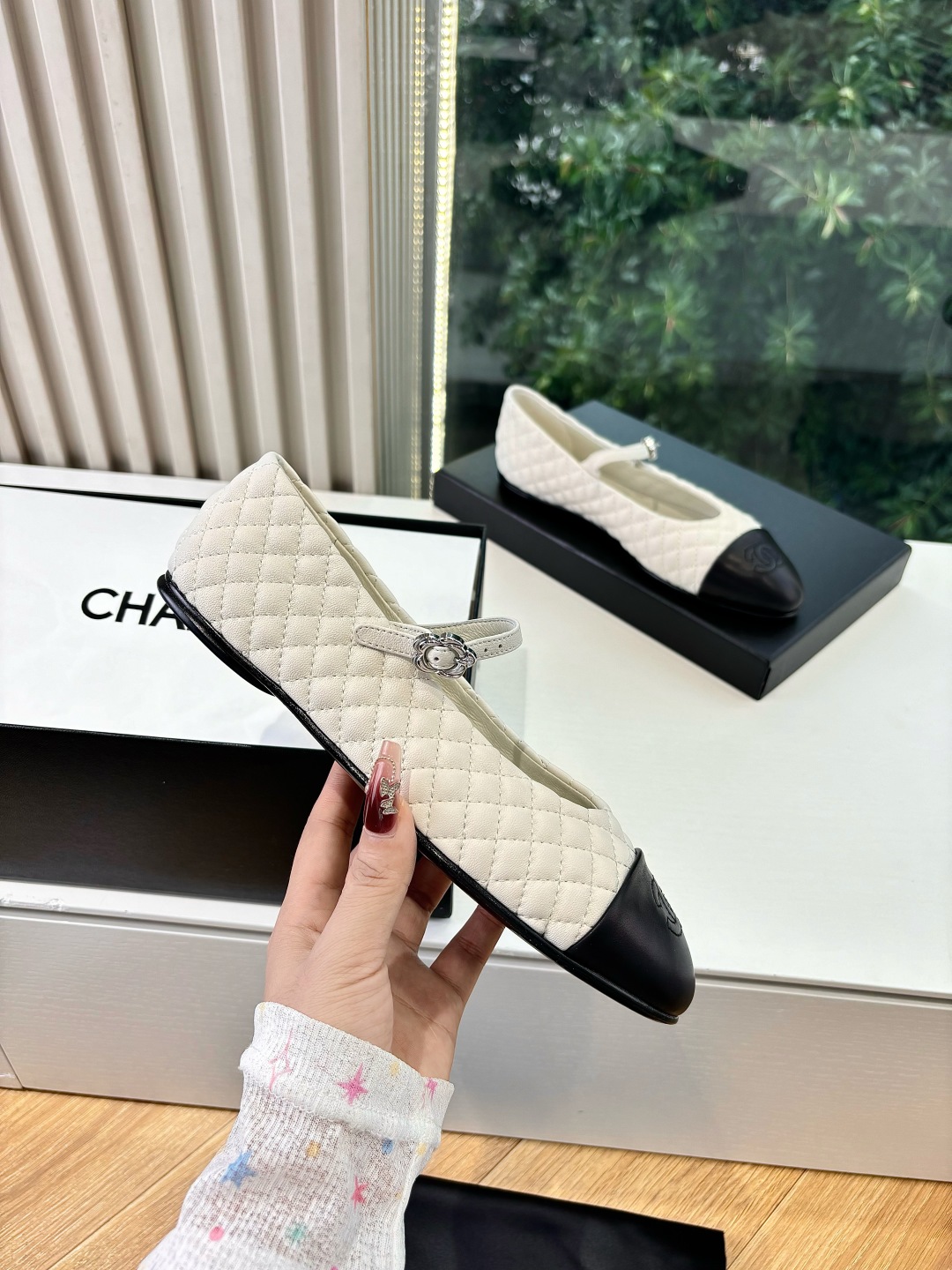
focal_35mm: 26
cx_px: 476
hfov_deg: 53.1
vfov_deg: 67.3
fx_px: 953
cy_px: 635
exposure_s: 1/121
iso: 40
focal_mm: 5.96
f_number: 1.6
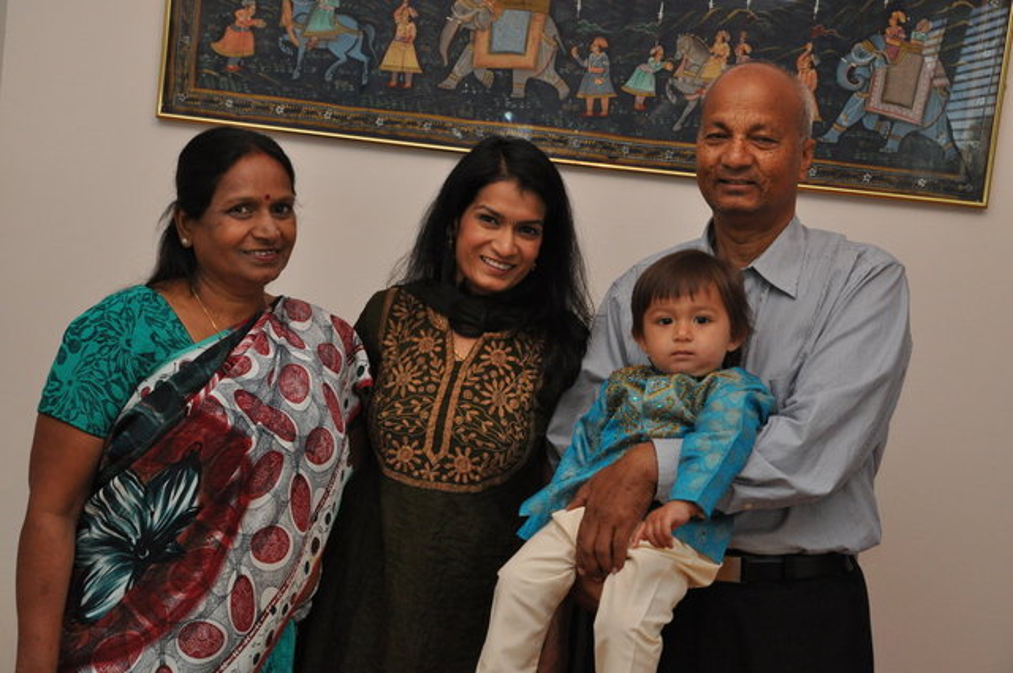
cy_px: 336
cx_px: 506
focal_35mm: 60
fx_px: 1686
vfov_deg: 22.6
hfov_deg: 33.4
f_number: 7.1
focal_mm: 40
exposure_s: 1/60
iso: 1600
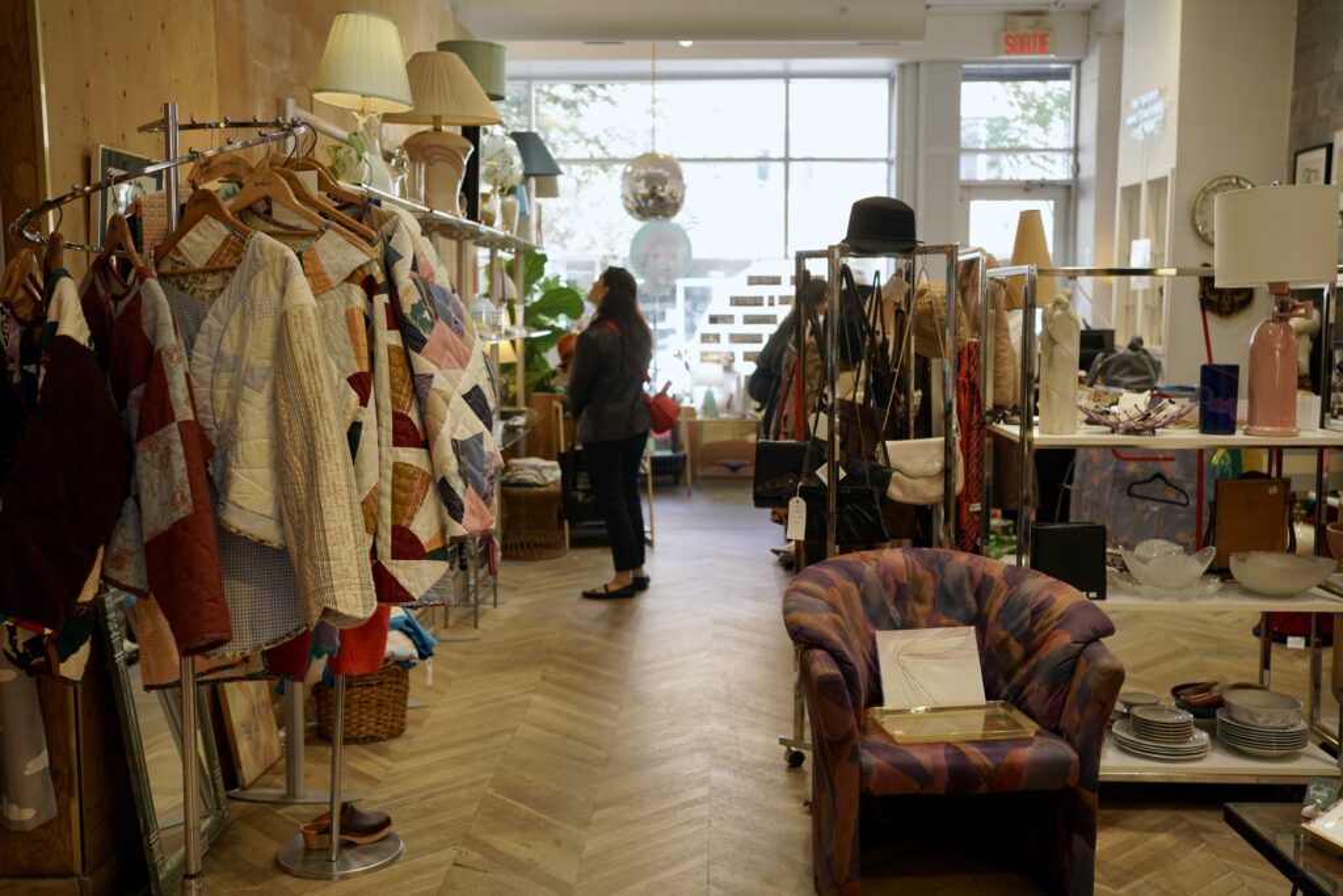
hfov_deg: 54.4
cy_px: 448
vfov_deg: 37.9
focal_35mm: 35
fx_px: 1306
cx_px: 672
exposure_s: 1/160
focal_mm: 35
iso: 400
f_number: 3.5
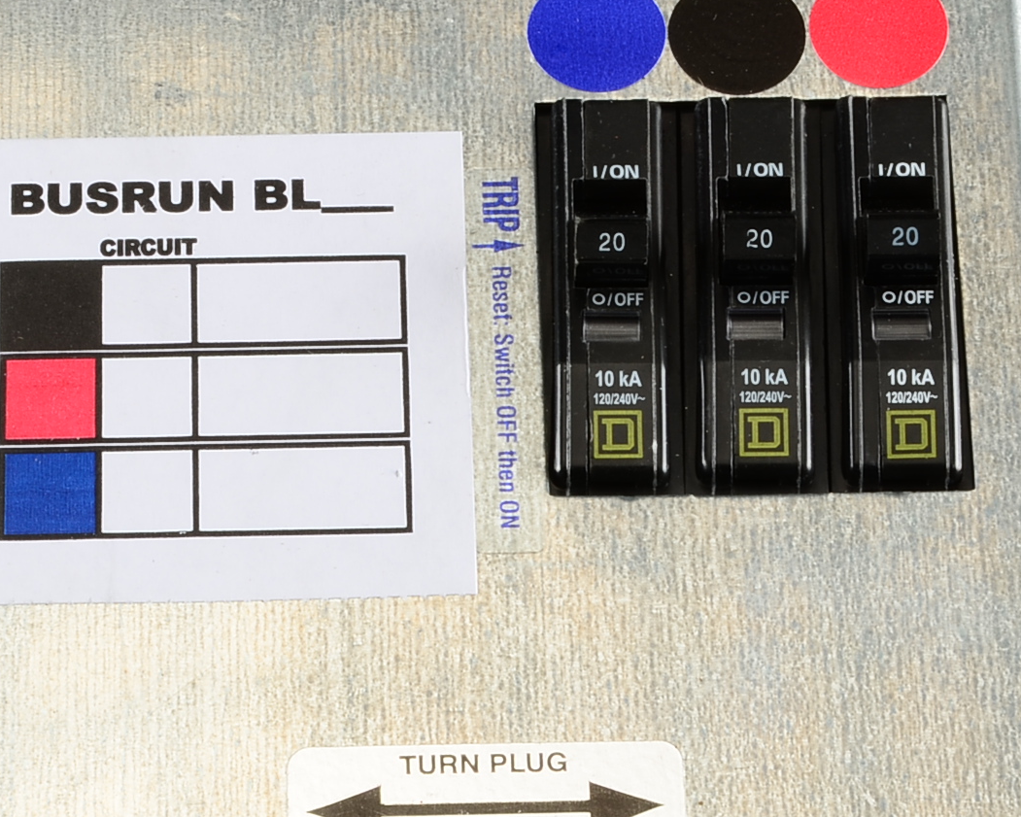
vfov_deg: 8.1
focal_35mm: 191
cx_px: 469
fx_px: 5772
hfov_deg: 10.1
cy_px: 437
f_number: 25
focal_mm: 58
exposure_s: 1/125
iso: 100
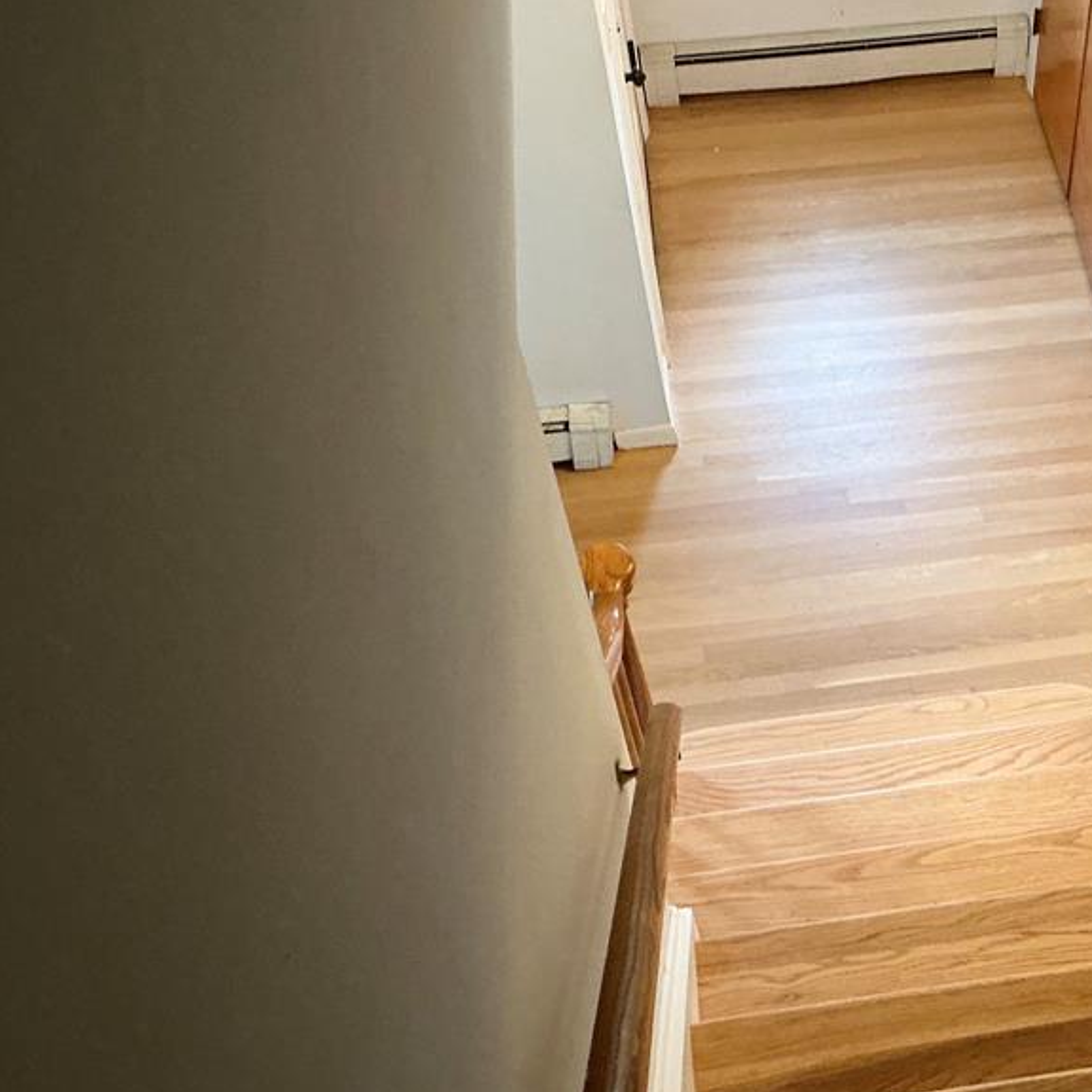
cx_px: 921
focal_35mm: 44
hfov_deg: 36.6
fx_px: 1570
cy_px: 538
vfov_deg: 38.3
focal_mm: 3
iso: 160
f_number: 1.8
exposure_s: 1/60
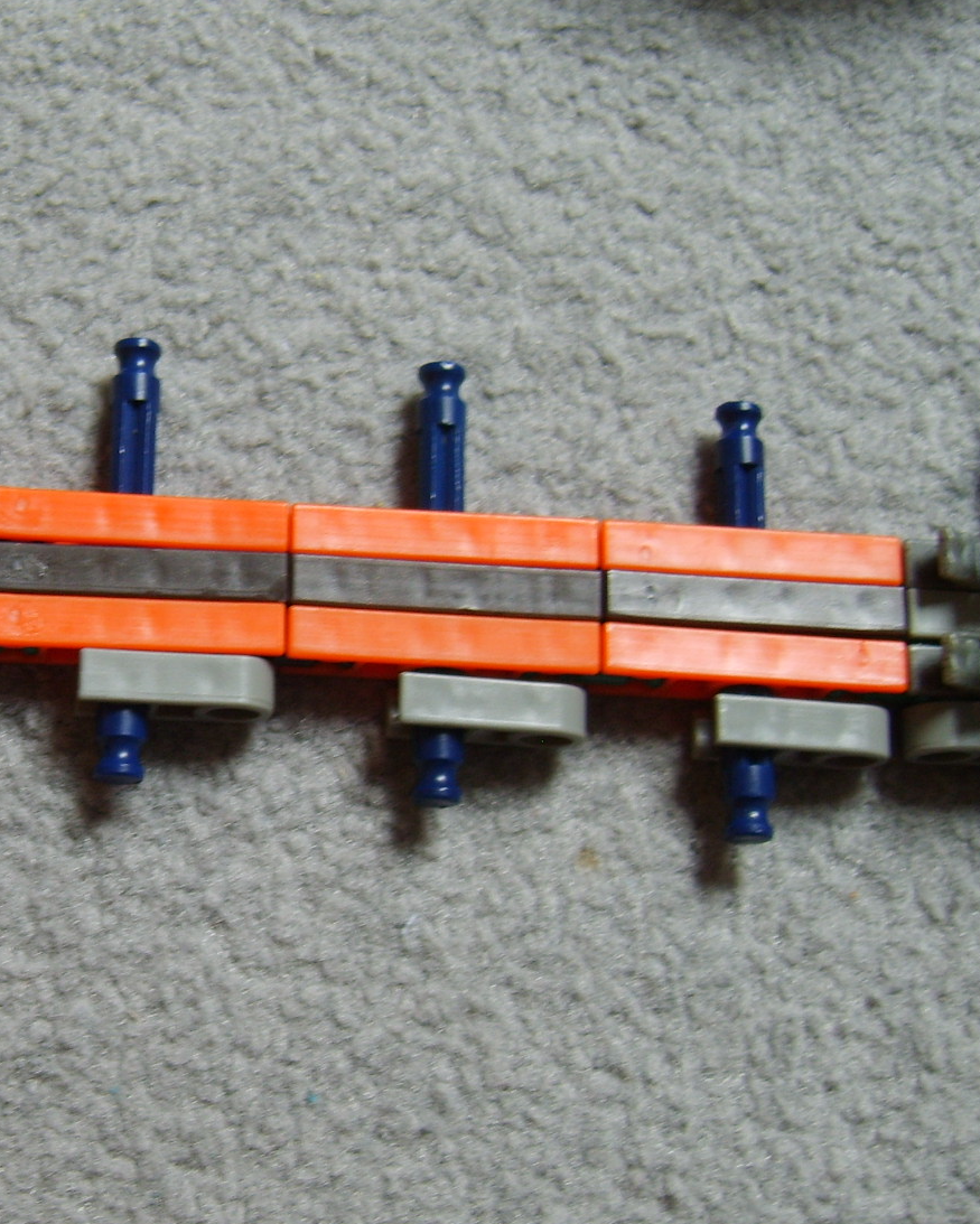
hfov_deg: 23.1
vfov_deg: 29.5
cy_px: 676
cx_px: 65
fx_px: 2319
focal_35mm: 64
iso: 50
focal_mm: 7.4
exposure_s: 1/30
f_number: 2.8
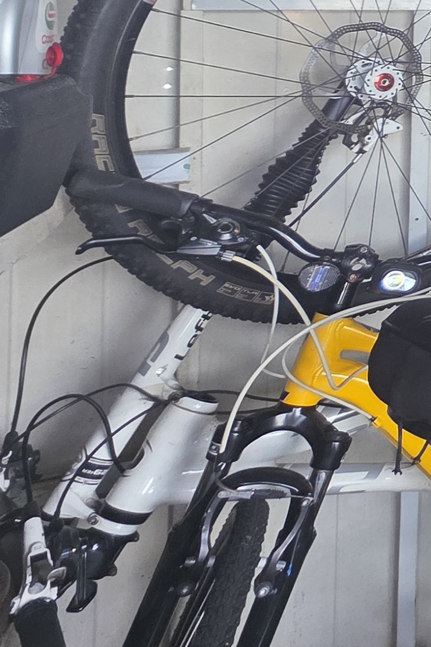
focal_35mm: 48
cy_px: -32
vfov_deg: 36.1
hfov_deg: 16.8
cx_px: 948
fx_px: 862
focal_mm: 2.2
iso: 160
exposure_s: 1/120
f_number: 1.9
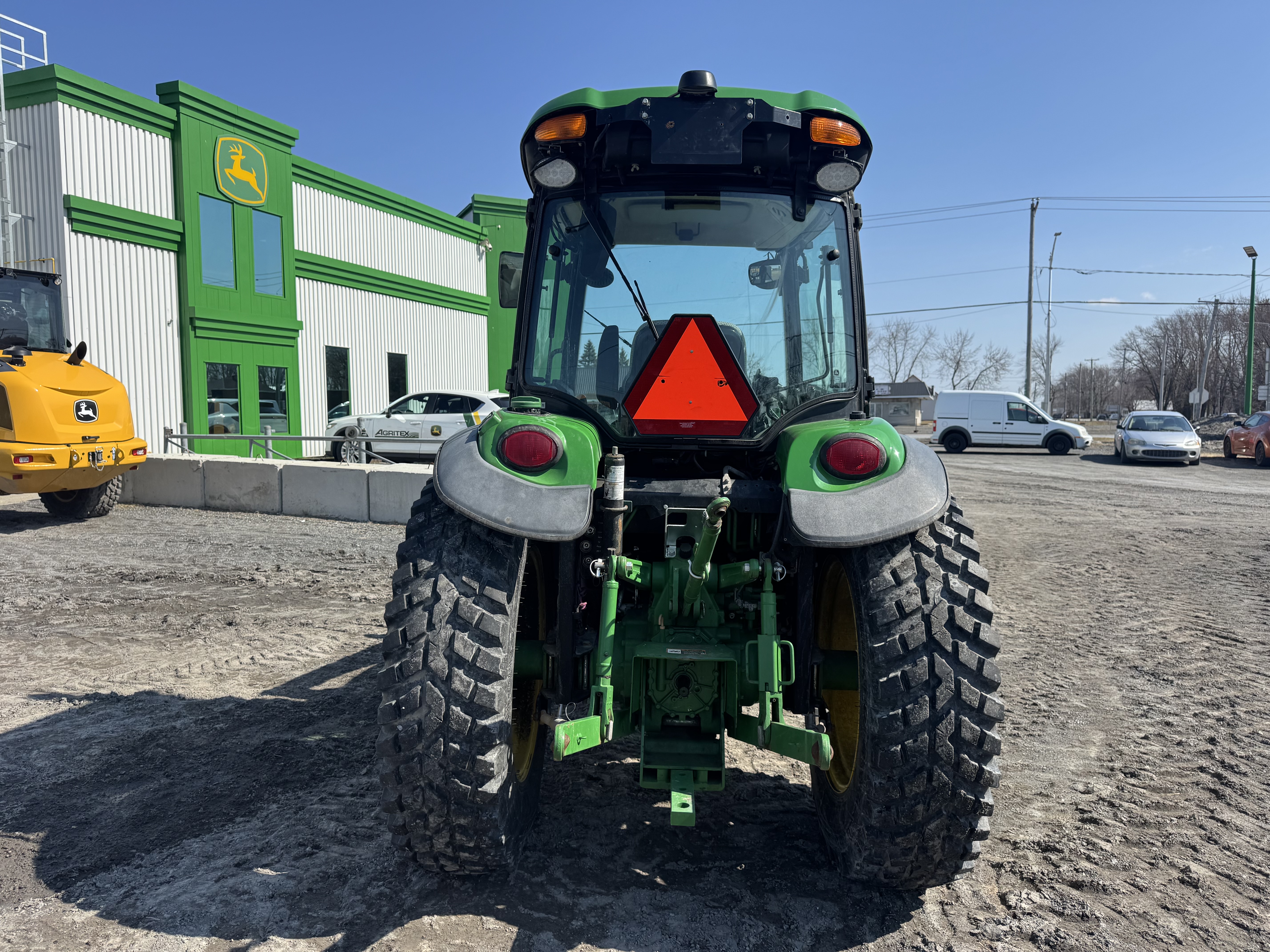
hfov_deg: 71.6
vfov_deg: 56.8
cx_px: 635
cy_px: 476
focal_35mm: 24
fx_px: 881
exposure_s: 1/4310
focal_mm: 6.76
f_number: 1.78
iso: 80
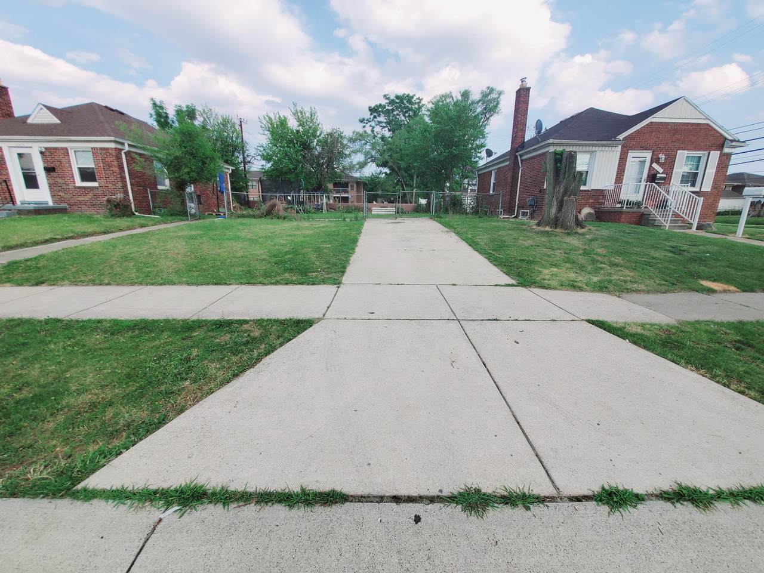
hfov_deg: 106.2
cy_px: 286
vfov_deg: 89.9
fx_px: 287
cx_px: 382
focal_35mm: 13
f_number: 2.2
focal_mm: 1.8
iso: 50
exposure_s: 1/556
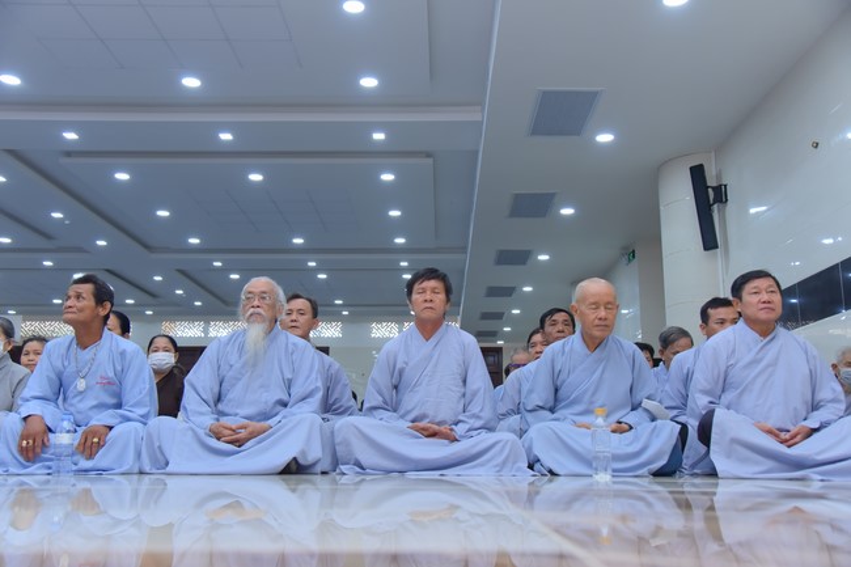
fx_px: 827
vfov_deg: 37.8
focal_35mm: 35
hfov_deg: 54.4
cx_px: 426
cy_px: 284
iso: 1250
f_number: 5.6
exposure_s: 1/160
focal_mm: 35
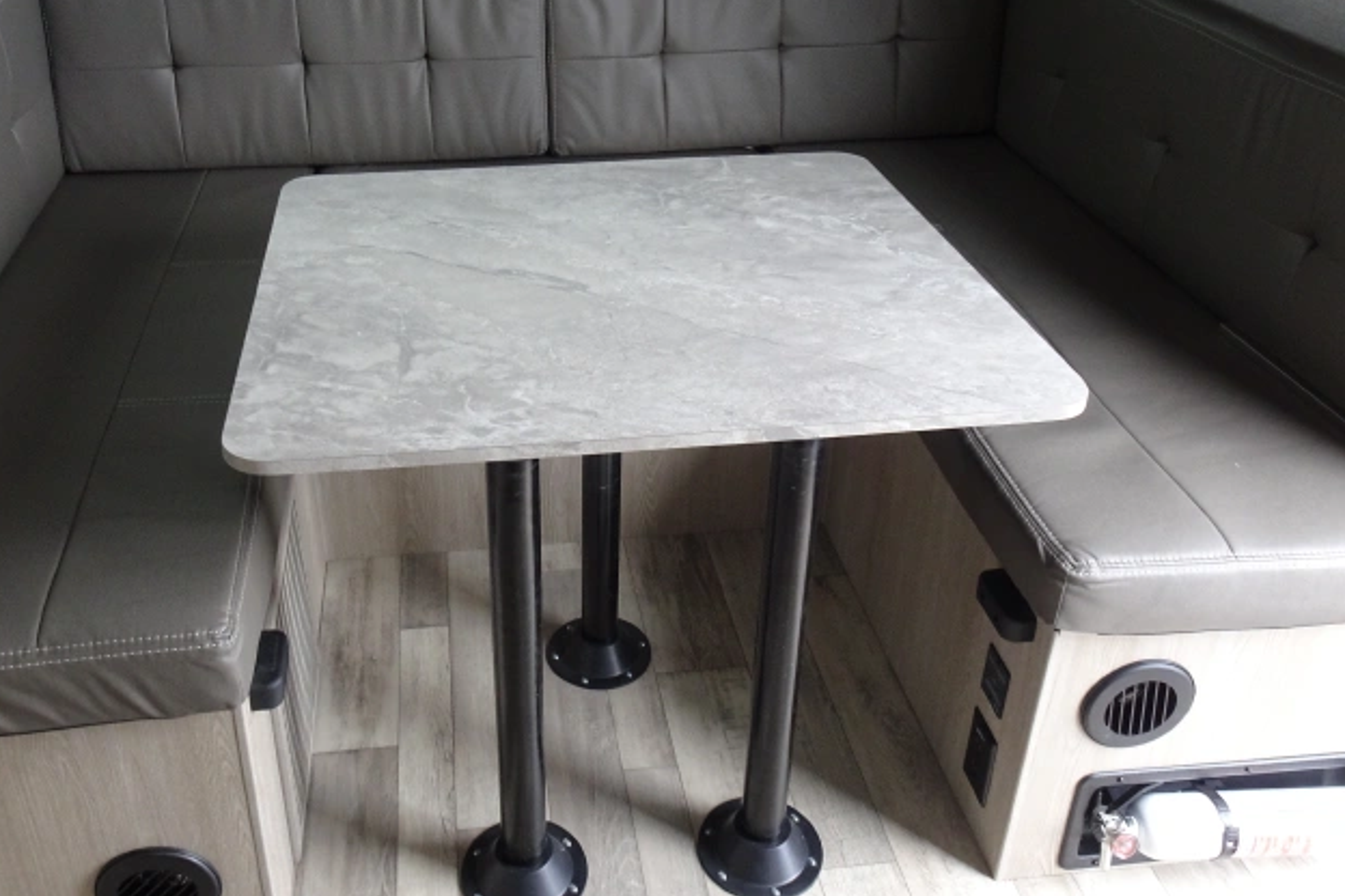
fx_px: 1195
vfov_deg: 40.8
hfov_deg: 58.5
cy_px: 327
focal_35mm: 32
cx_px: 571
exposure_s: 1/30
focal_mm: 4.1
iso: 200
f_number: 3.5
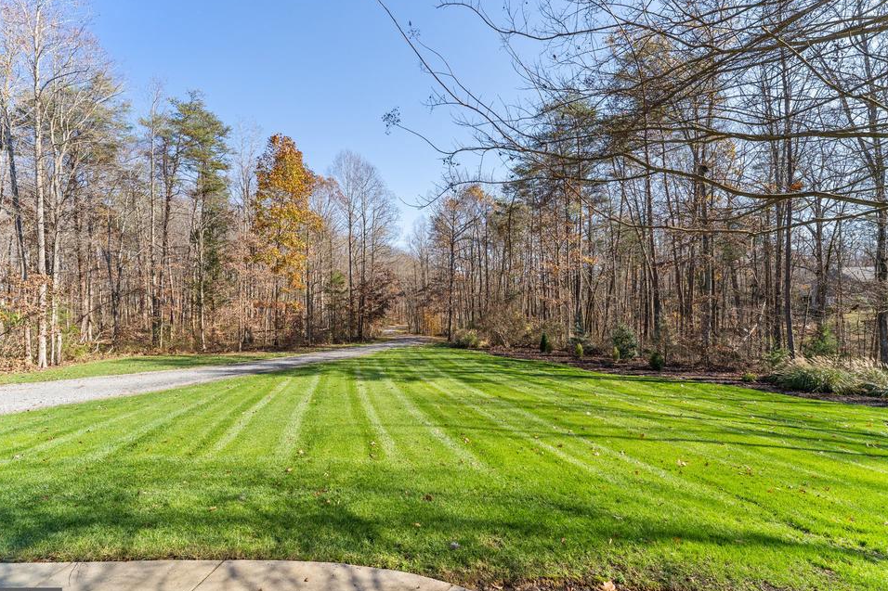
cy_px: 305
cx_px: 435
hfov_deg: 100.4
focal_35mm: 15
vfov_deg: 77.3
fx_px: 370
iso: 640
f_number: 8
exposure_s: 1/800
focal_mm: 14
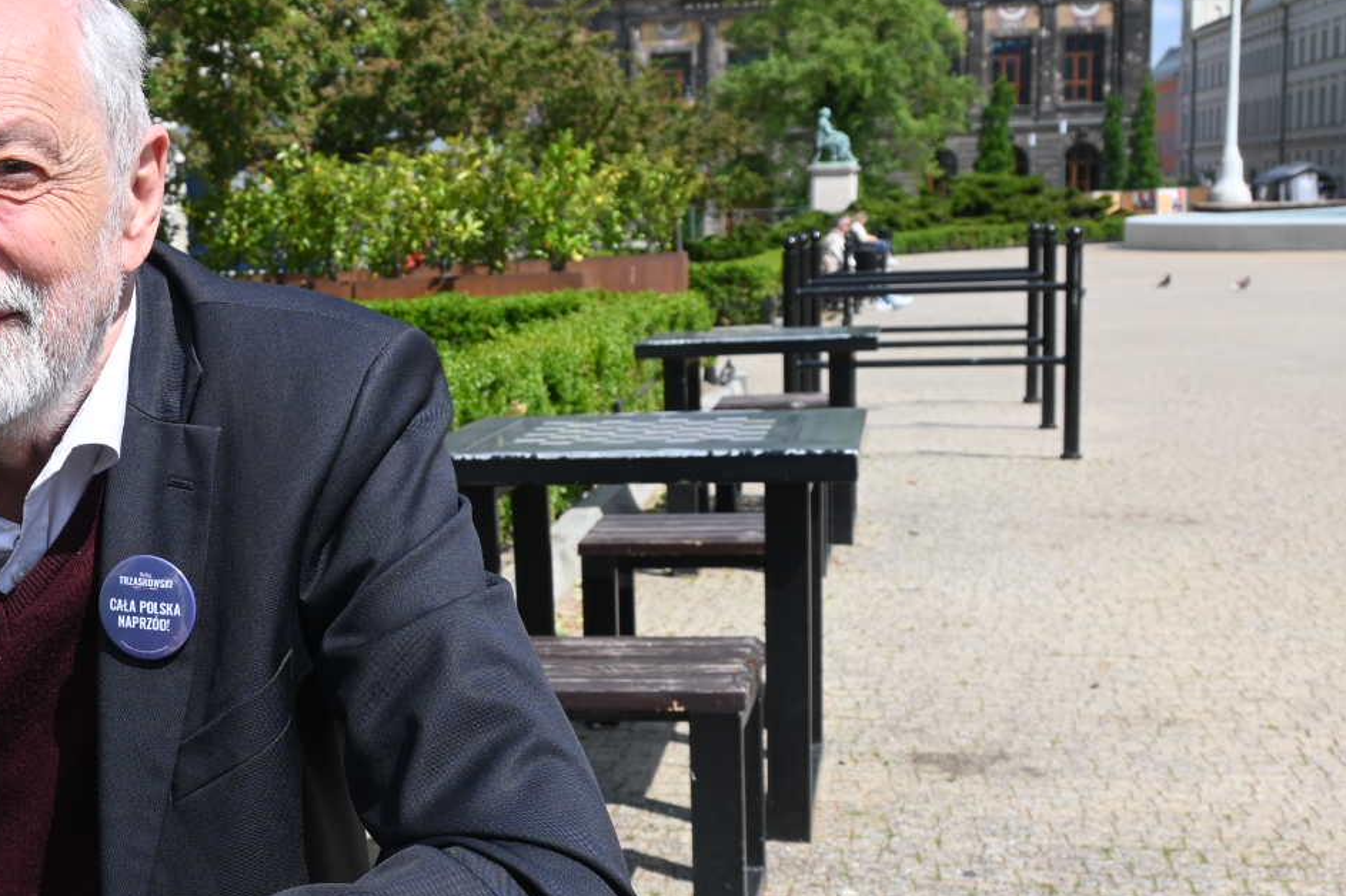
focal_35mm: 55
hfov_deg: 34.9
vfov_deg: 24.4
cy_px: 555
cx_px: 268
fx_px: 2072
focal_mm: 21.5
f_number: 6.3
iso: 100
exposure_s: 1/320
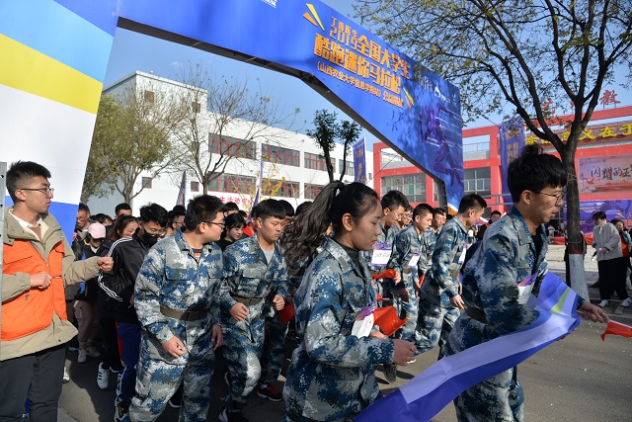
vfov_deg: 53.2
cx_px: 316
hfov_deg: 73.7
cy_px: 211
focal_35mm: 24
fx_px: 421
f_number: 5.6
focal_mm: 24
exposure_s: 1/640
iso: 125
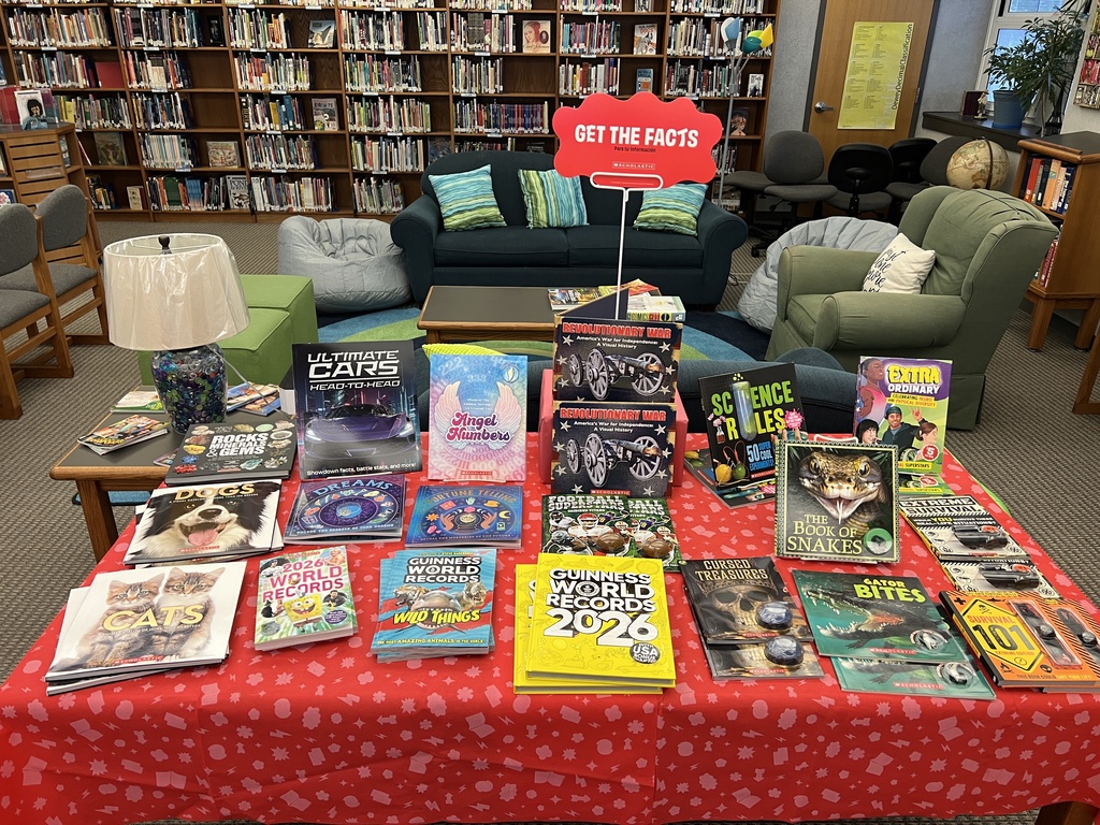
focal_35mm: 26
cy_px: 412
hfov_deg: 67.3
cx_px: 550
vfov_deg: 53.1
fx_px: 826
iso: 100
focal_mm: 5.7
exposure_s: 1/60
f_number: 1.5
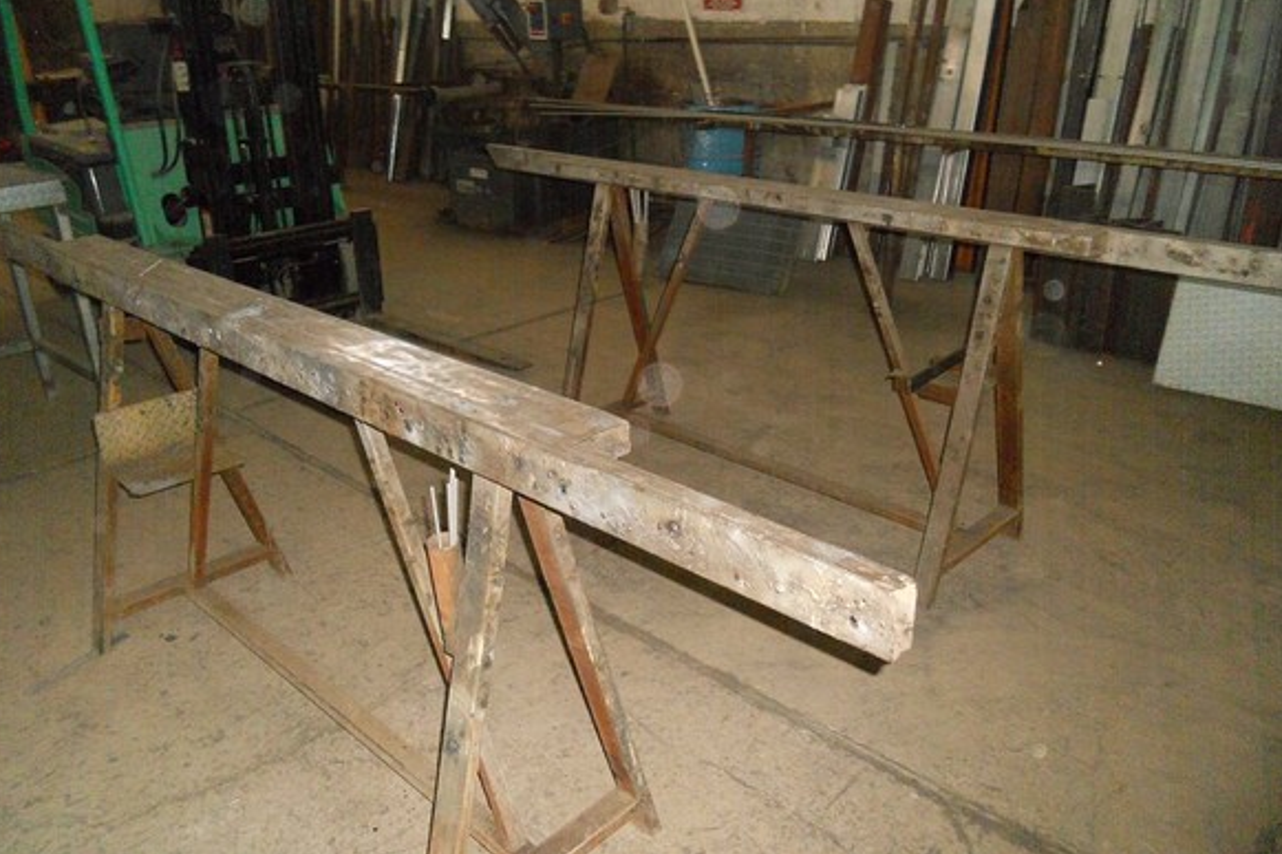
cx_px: 627
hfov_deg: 63.7
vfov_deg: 44.9
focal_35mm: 29
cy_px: 439
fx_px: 1032
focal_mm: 4.9
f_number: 3.2
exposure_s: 1/25
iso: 500
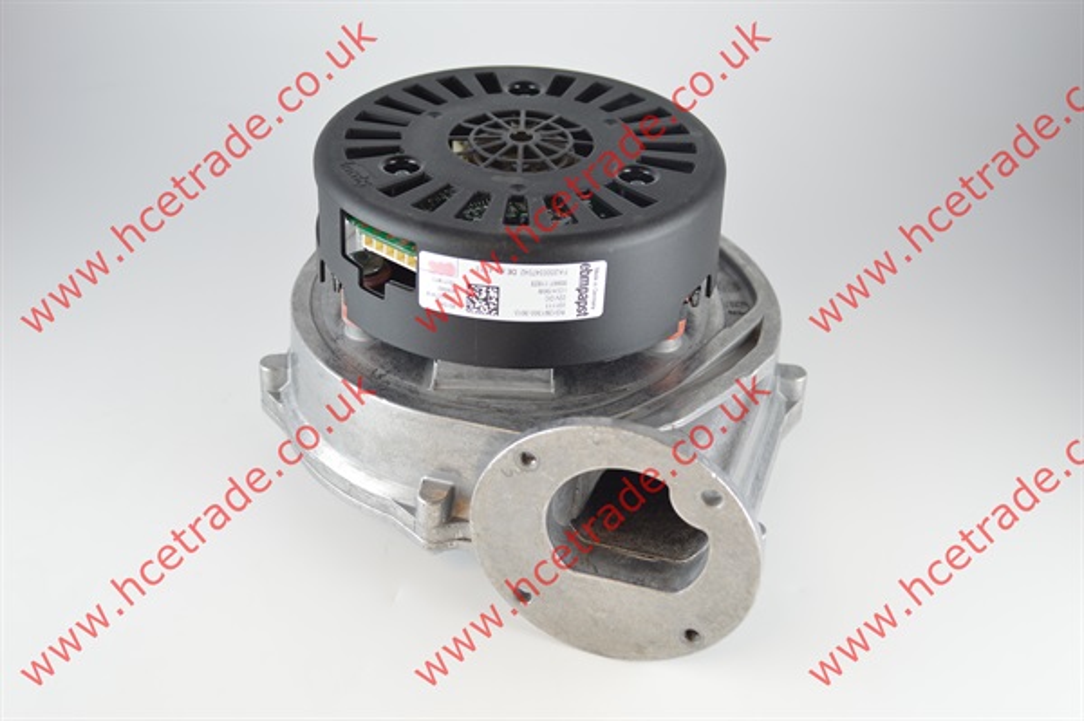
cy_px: 360
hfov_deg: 43.6
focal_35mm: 45
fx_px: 1354
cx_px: 542
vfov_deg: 29.8
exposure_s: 1/13
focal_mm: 30
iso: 100
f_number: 4.5
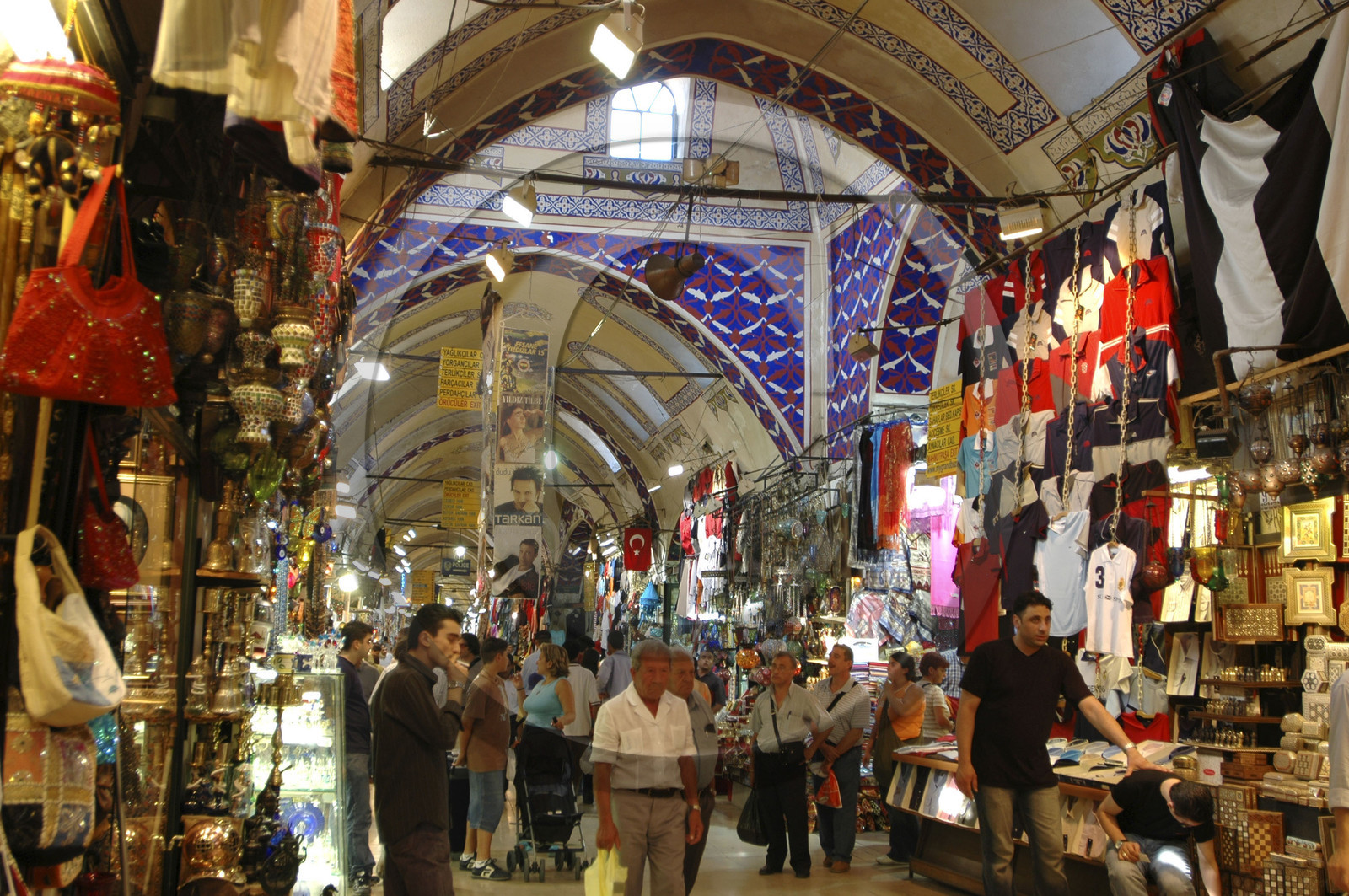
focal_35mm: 36
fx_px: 1347
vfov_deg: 36.8
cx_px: 674
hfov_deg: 53.2
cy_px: 448
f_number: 2.8
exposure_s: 1/30
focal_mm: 24
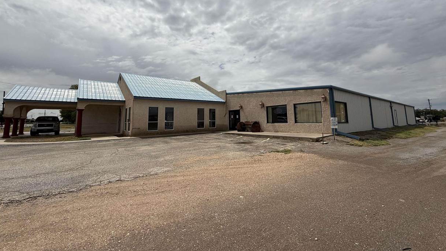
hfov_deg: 99.4
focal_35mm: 16
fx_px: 189
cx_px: 226
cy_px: 96
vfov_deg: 66.2
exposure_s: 1/8696
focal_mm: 2.22
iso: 40
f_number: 2.2
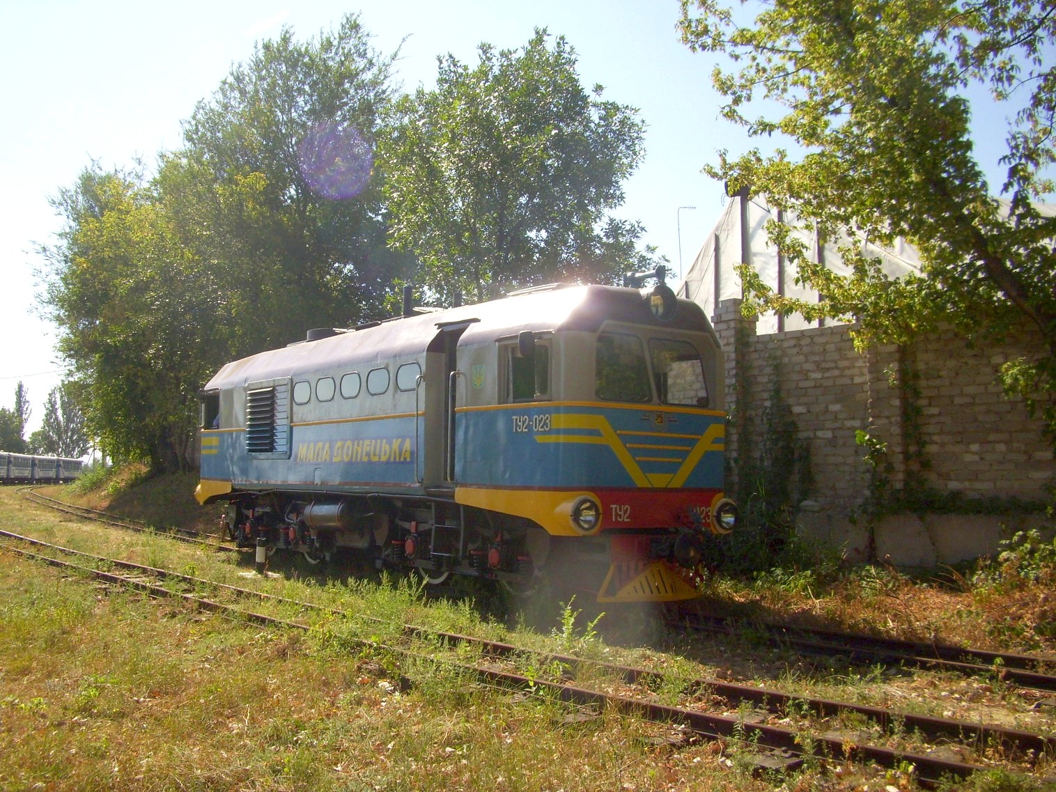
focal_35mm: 34
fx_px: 1037
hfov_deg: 54.0
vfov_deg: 41.8
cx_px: 528
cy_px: 396
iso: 80
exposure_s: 1/250
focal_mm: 5.7
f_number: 5.6
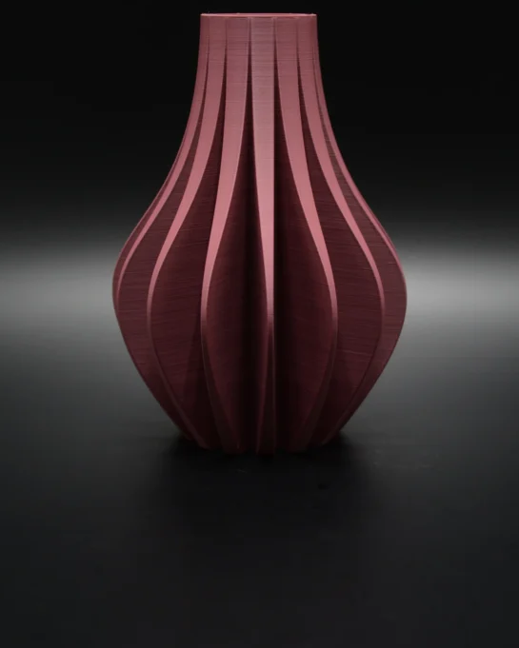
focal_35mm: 78
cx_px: 270
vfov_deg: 24.4
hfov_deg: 19.7
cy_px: 265
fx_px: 1497
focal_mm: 42
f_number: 4.8
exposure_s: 1/40
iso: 800
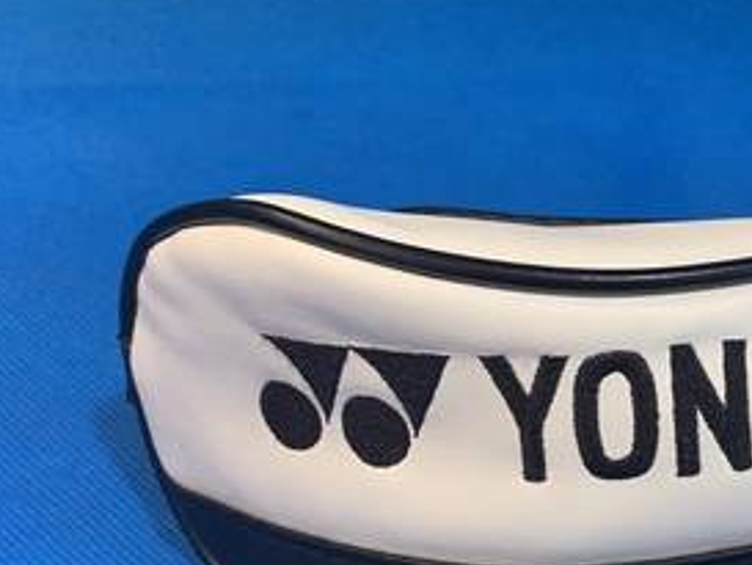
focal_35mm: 61
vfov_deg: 24.0
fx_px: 1326
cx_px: 821
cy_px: 333
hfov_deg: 28.8
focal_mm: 4.25
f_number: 1.8
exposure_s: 1/60
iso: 100
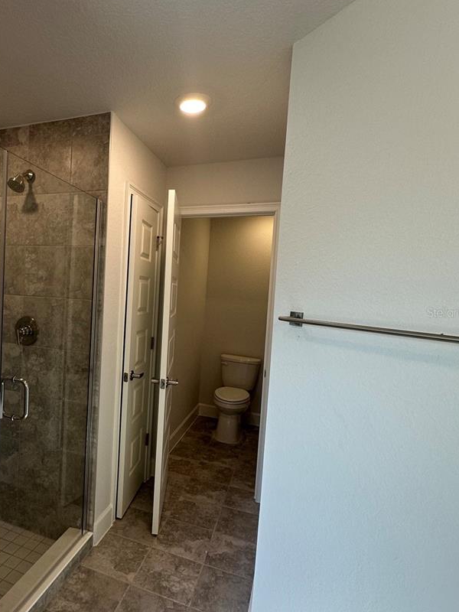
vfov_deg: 79.0
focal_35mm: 21
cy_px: 312
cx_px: 137
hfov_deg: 61.2
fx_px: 371
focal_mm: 2.22
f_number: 2.2
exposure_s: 1/120
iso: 125
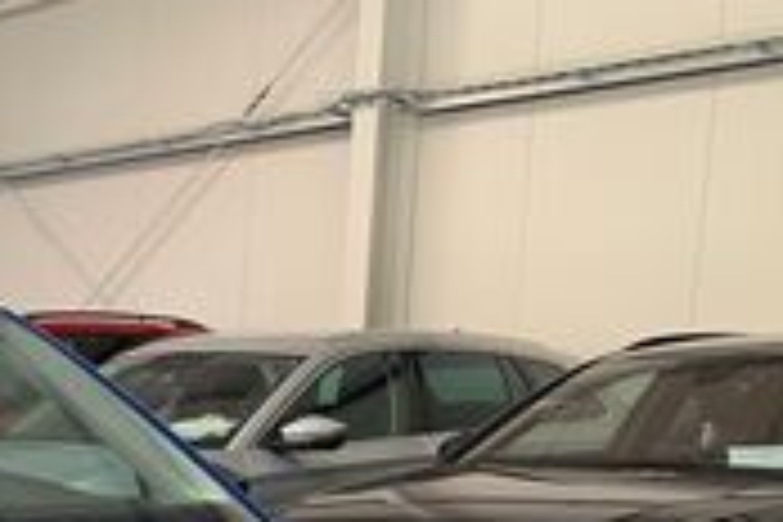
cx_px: -171
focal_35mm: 76
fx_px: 1653
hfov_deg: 24.1
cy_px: 716
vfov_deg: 16.7
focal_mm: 4.25
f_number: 1.8
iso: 80
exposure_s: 1/121
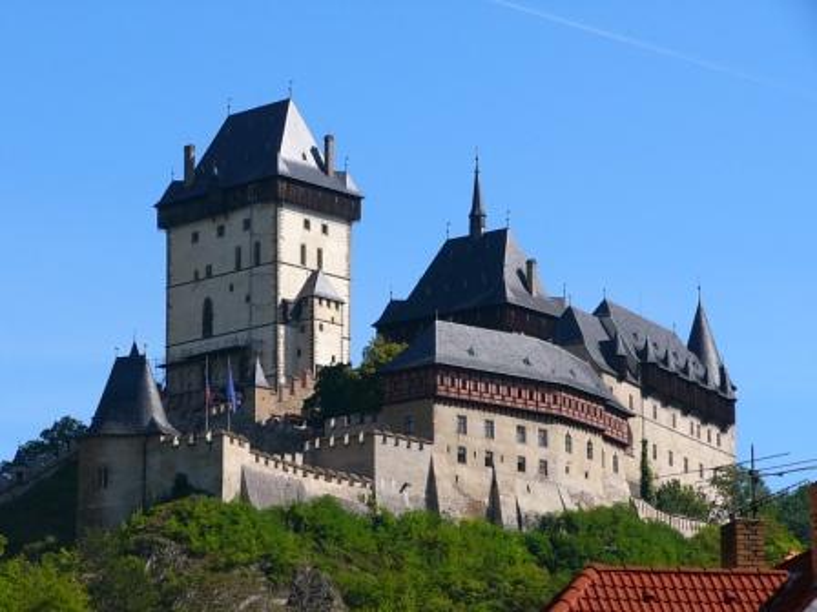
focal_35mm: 136
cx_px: 408
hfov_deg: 14.5
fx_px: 3210
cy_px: 306
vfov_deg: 10.9
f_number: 4.6
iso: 50
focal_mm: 17.9
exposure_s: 1/500
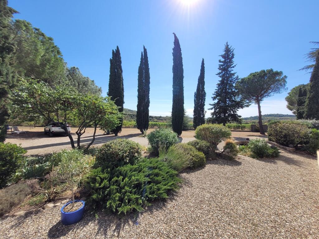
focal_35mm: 13
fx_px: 120
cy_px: 120
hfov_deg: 106.2
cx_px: 160
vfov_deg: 89.9
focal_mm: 1.74
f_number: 2.2
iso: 40
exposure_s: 1/1509
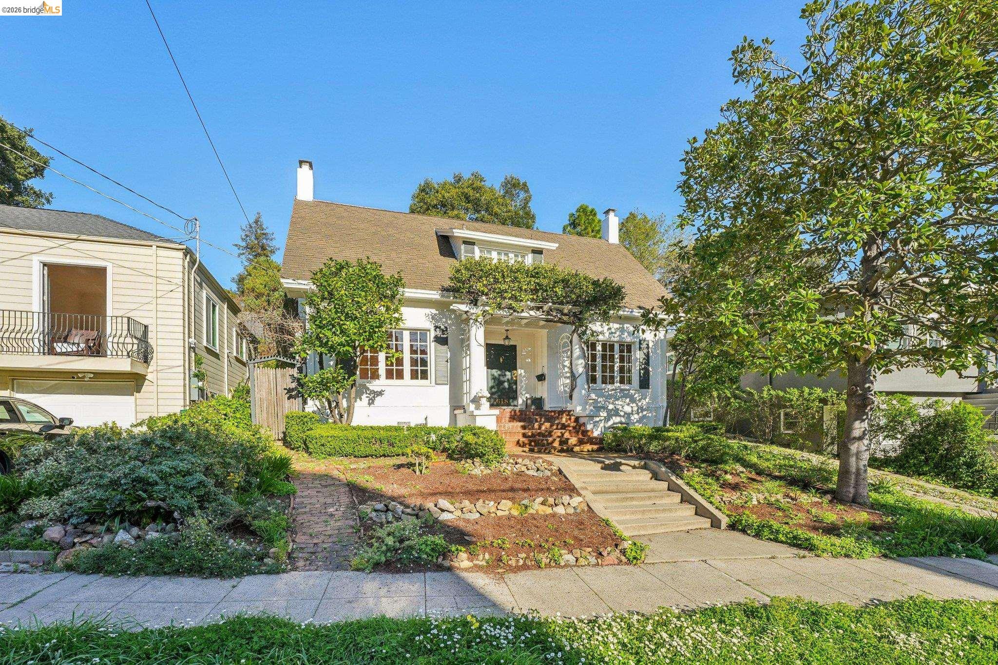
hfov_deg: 104.3
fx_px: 388
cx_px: 499
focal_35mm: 14
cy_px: 332
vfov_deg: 81.2
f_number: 9
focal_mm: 14
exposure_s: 1/800
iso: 640
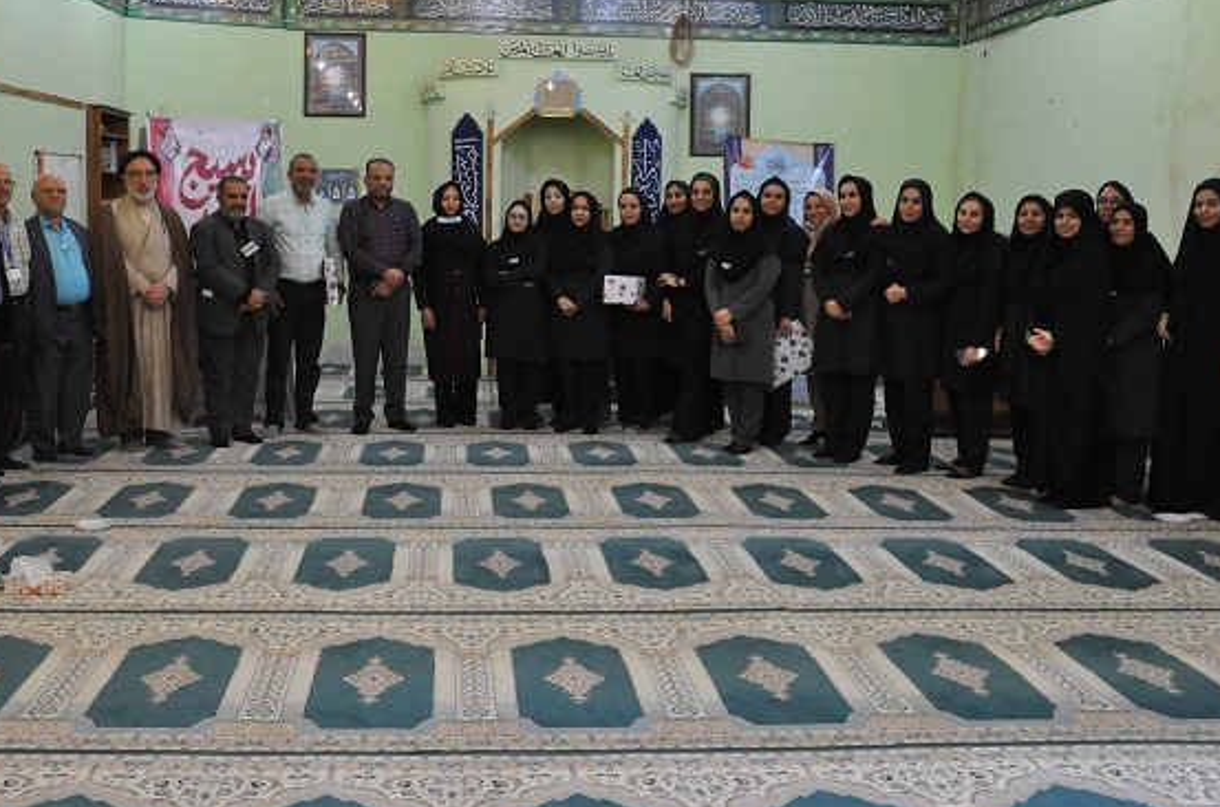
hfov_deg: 50.7
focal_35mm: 38
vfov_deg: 34.8
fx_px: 1285
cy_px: 357
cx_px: 529
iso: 1600
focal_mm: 20
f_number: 5
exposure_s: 1/100
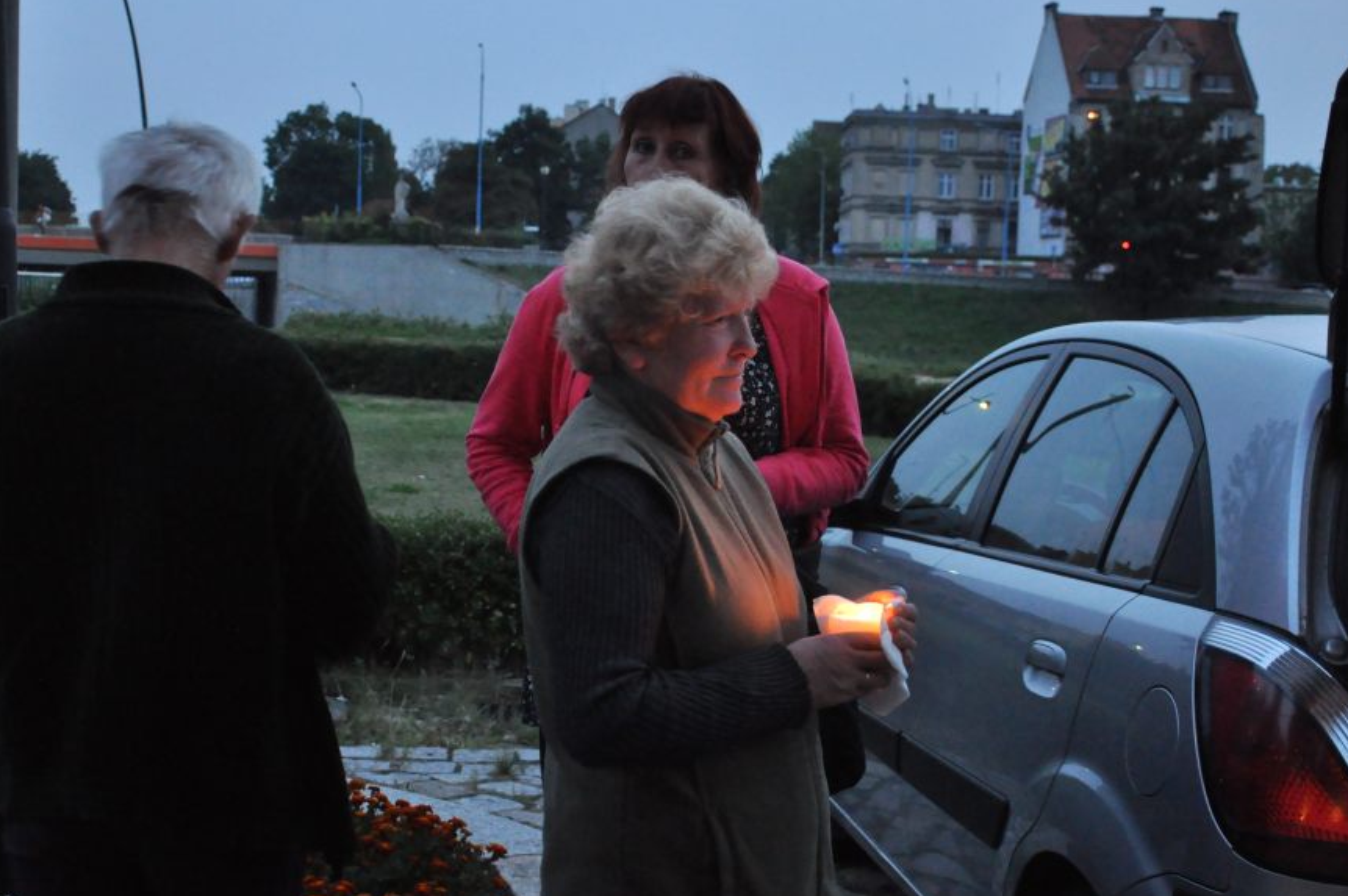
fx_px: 2132
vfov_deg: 23.7
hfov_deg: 35.0
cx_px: 565
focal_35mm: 57
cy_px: 447
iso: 2000
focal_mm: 32
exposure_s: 1/60
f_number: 4.2
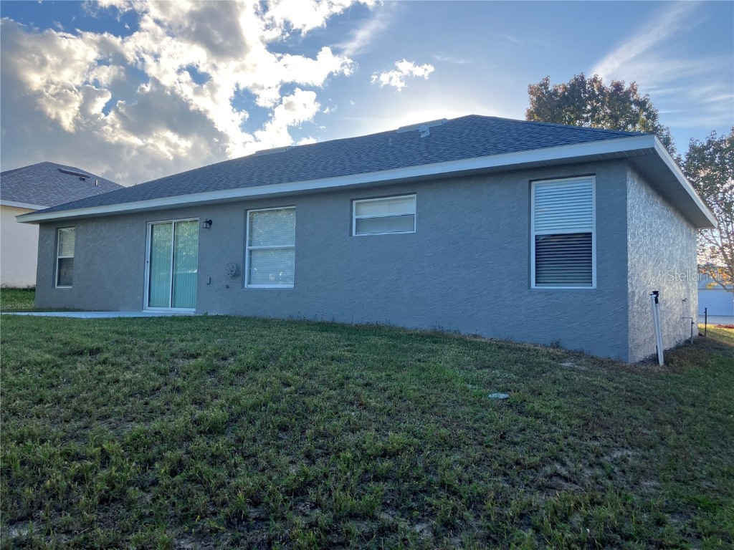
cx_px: 367
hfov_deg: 63.4
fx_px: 594
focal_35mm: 28
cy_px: 275
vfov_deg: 49.7
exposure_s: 1/639
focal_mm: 3.99
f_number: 1.8
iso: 32
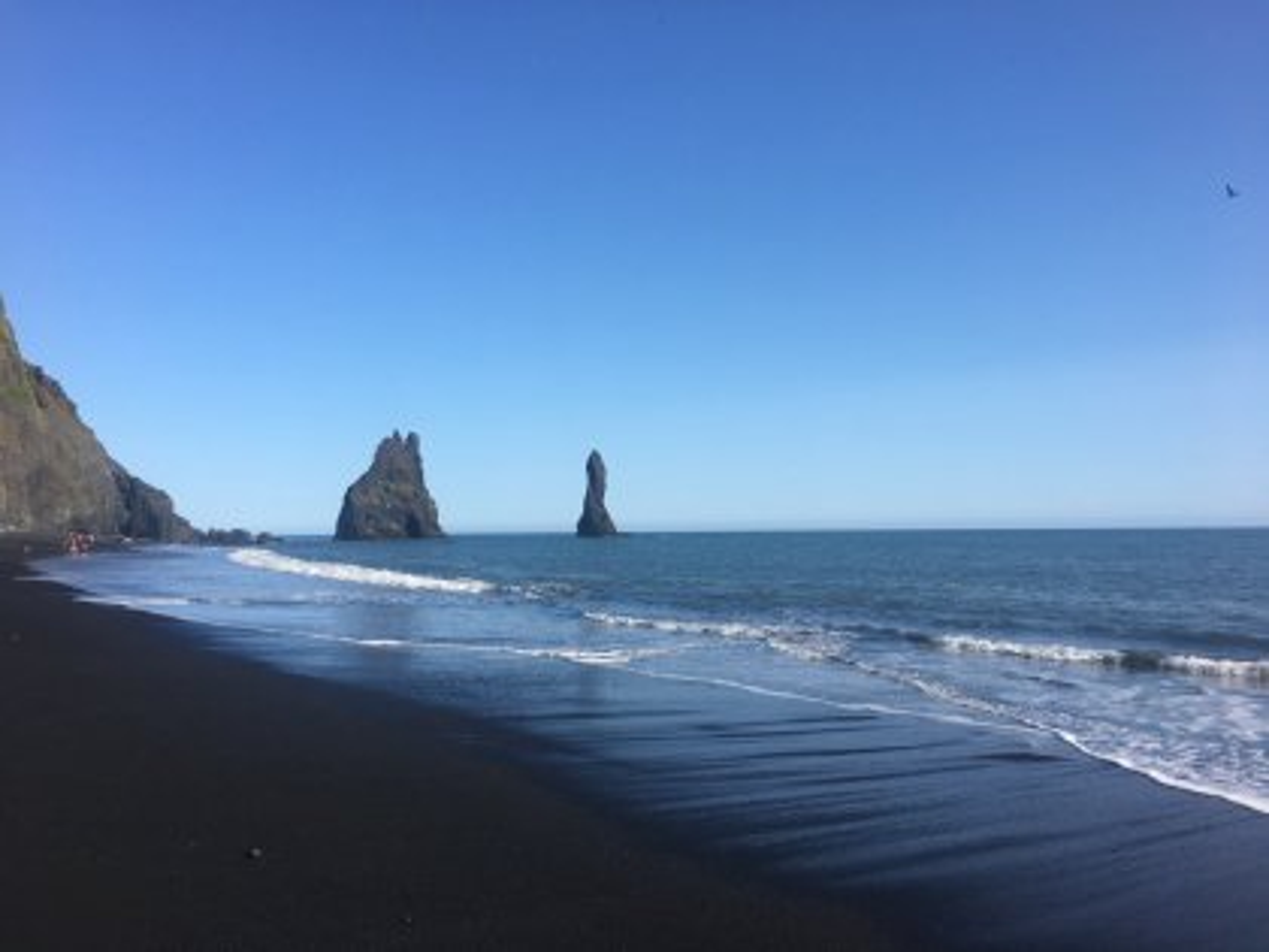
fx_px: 1063
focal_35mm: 29
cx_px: 634
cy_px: 476
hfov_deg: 61.7
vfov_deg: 48.2
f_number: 2.2
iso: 25
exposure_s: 1/1637
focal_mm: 4.15
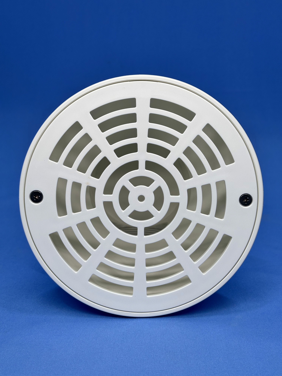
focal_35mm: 48
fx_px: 521
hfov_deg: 30.3
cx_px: 141
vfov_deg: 39.7
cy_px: 188
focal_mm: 6.86
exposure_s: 1/339
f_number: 1.78
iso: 64
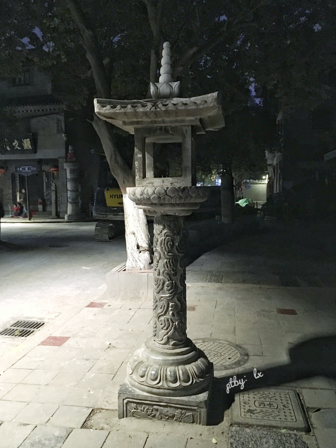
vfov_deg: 61.7
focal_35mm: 29
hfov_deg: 48.2
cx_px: 168
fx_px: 375
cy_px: 224
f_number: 2.2
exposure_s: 1/17
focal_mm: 4.15
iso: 500
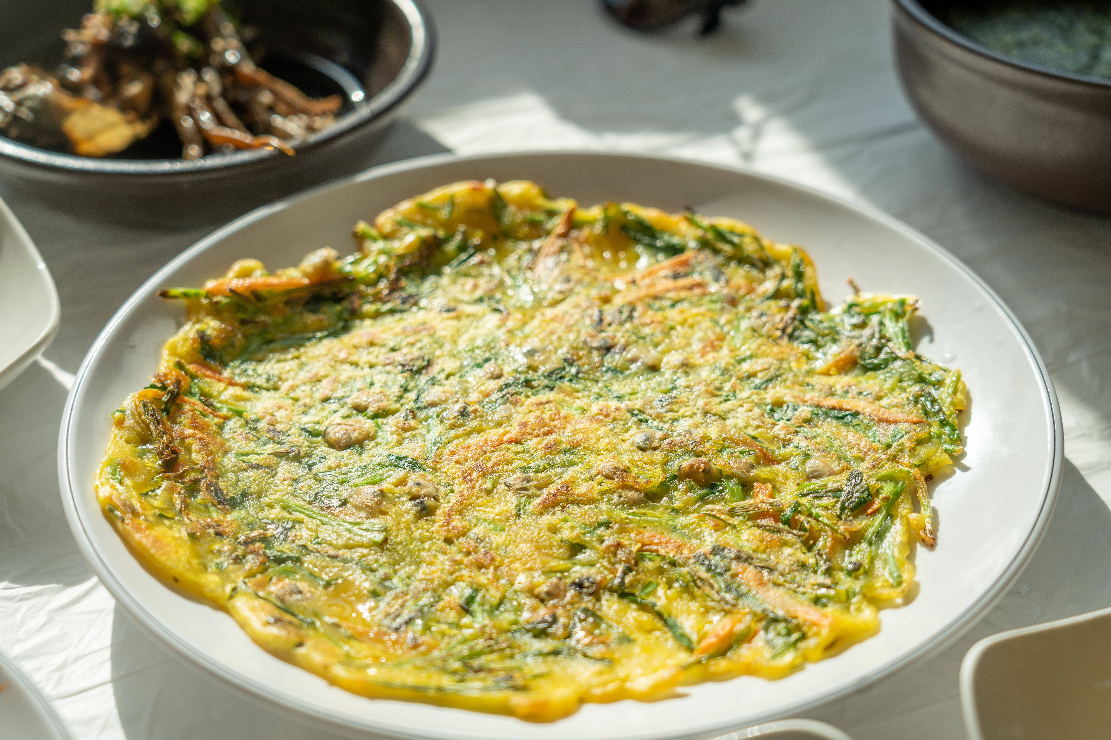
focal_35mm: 62
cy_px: 370
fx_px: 1913
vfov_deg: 21.9
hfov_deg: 32.4
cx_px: 556
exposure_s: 1/800
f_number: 4.5
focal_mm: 62
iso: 100
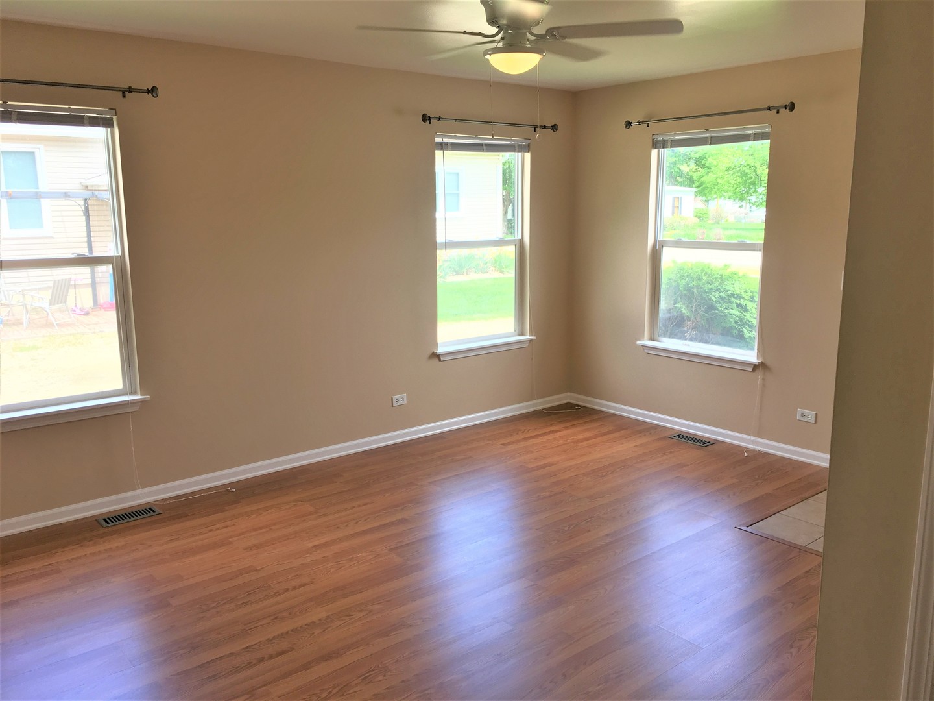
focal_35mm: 29
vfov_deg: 48.2
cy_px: 350
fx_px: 782
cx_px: 467
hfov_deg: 61.7
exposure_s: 1/120
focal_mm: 4.15
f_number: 2.2
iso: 25
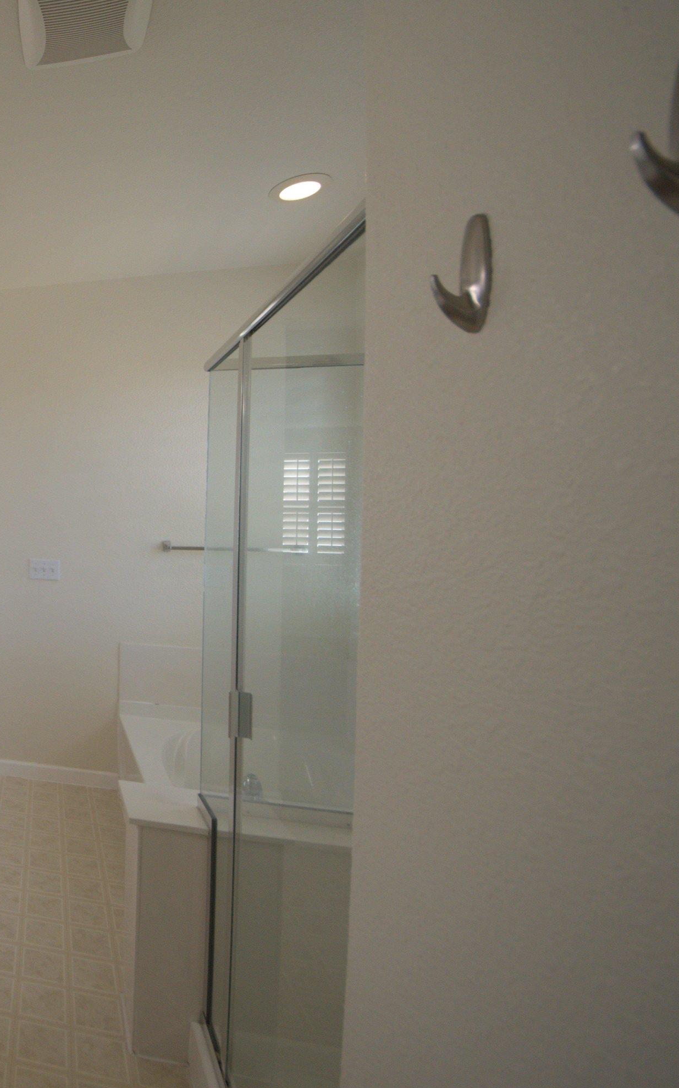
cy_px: 527
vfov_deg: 88.0
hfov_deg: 43.5
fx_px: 563
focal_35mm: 19
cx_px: -109
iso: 500
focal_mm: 8
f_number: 4.5
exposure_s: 1/250
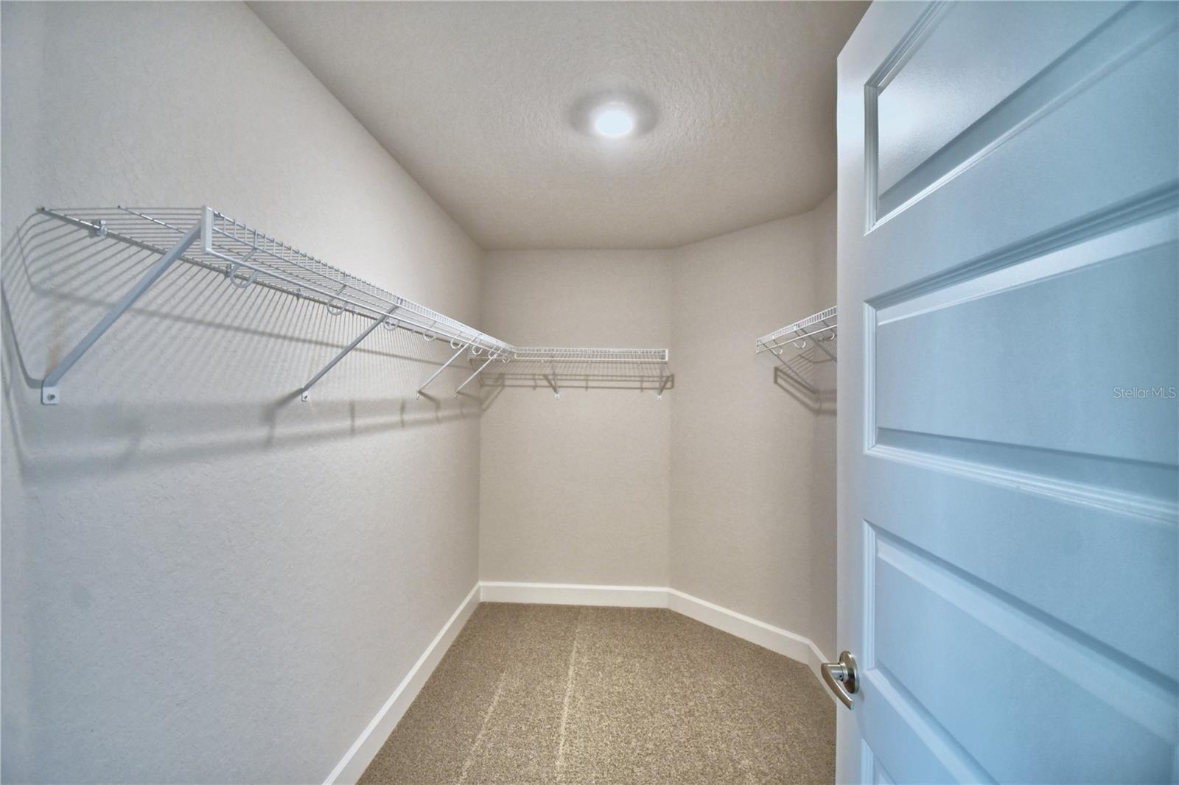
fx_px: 491
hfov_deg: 100.4
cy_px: 392
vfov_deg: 77.3
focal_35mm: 15
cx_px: 590
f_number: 4.5
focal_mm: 10
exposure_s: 1/40
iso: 400
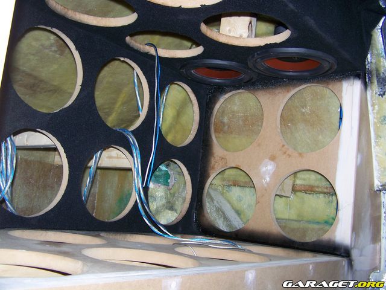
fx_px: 424
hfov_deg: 49.0
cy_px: 145
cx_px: 193
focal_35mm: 38
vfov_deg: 37.7
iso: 80
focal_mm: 6.3
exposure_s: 1/60
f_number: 2.8
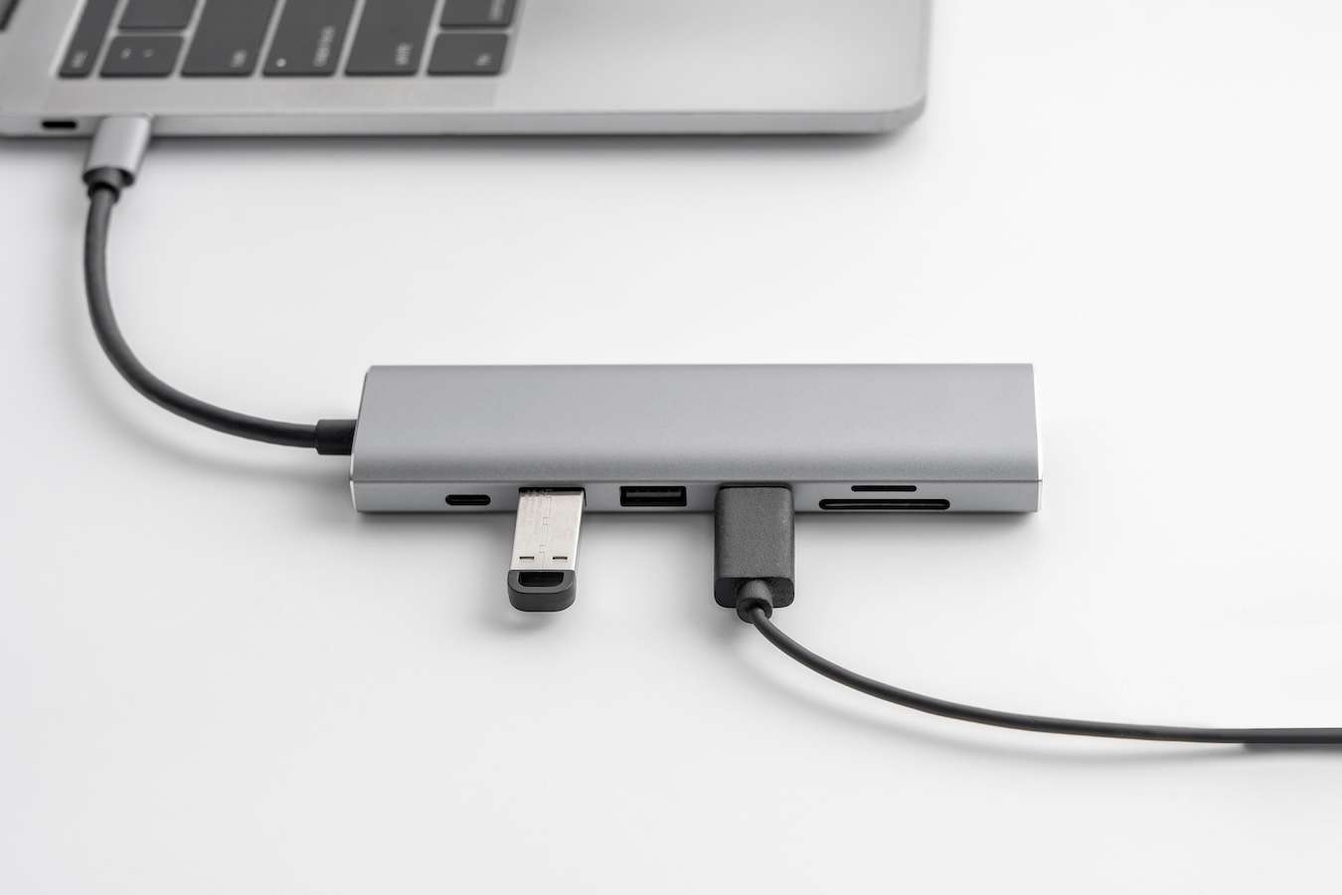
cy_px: 448
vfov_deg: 19.5
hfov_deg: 28.8
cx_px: 671
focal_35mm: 70
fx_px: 2609
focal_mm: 70
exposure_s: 1/125
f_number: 8
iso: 100
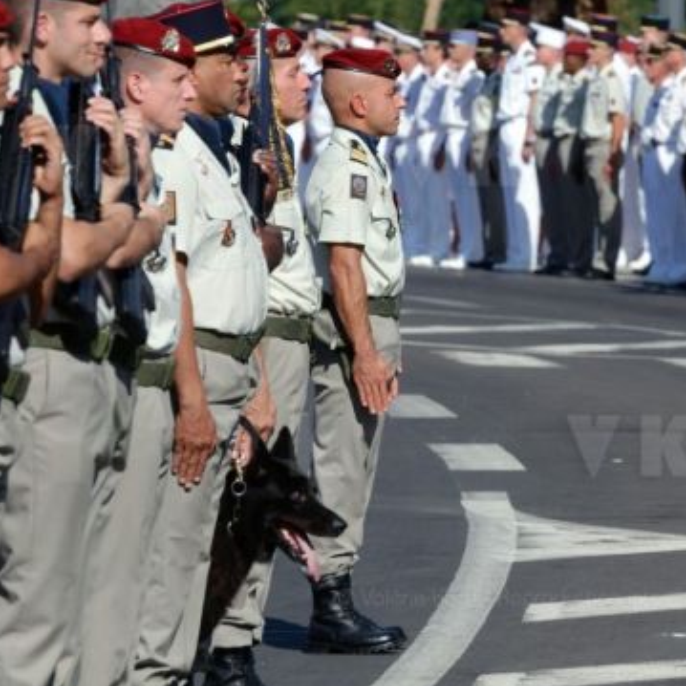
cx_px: 629
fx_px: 12398
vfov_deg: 3.2
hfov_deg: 3.2
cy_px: 214
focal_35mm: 553
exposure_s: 1/640
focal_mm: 195
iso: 160
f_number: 8
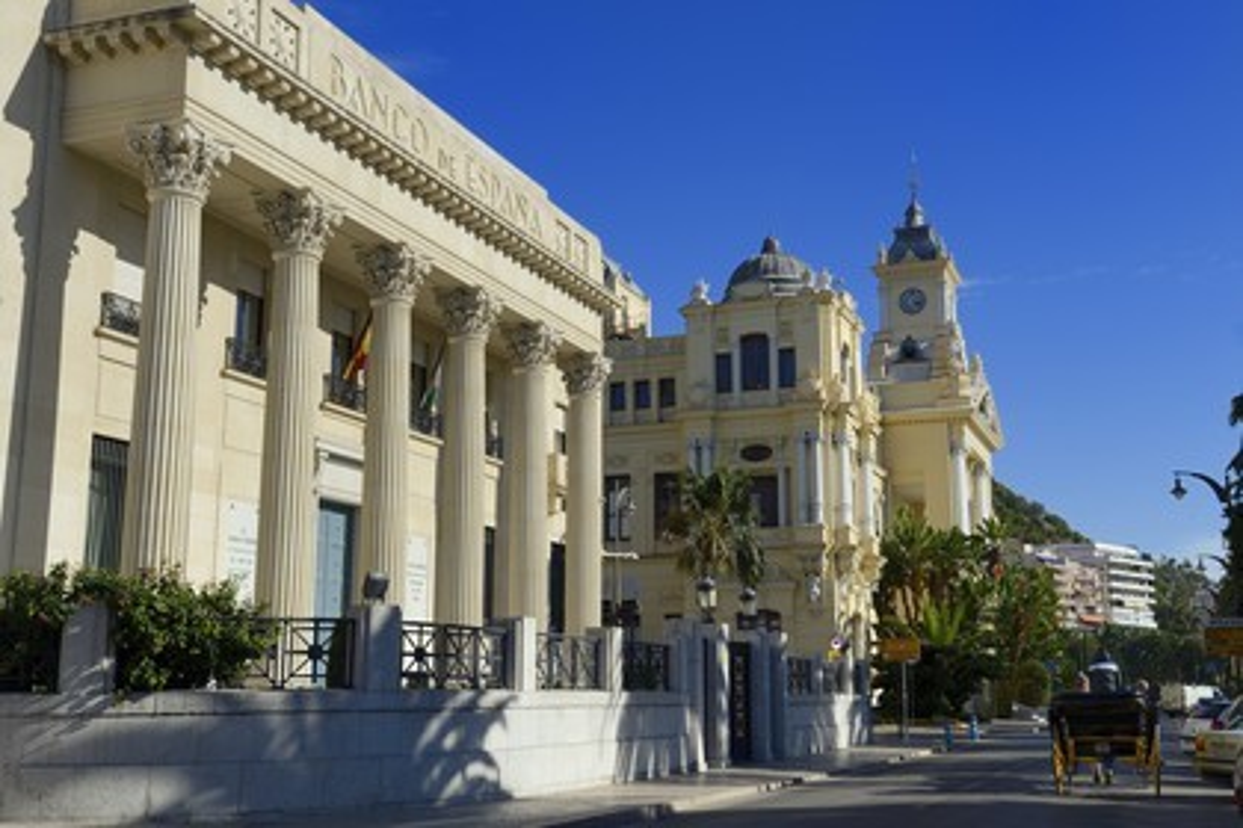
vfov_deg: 33.4
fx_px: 1381
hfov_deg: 48.5
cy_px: 414
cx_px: 622
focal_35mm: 40
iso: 200
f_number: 13
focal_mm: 40
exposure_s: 1/250
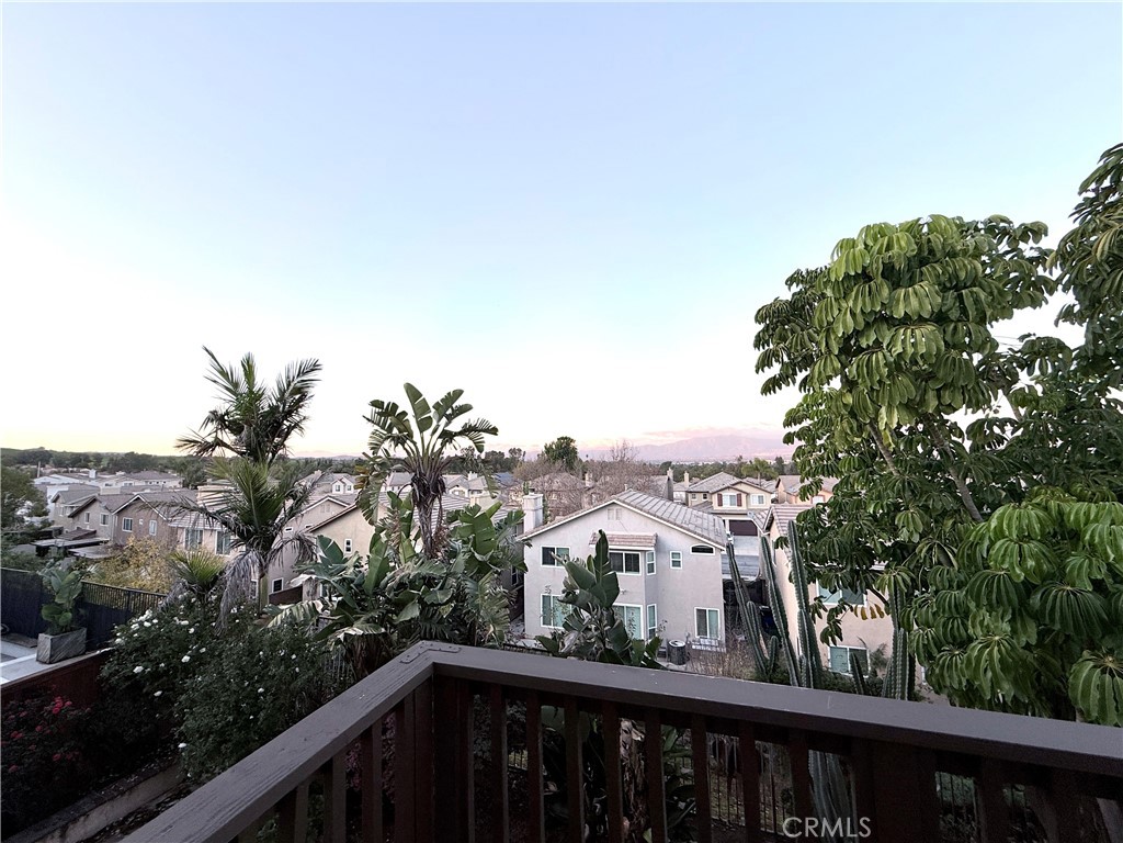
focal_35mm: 14
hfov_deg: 102.1
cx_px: 562
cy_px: 422
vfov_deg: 85.7
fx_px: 454
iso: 40
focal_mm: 2.22
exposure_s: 1/191
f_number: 2.2
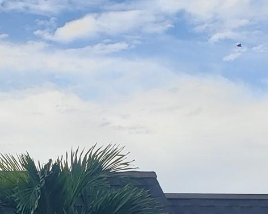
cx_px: 31
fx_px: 873
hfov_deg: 17.2
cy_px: 418
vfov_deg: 12.5
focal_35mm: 110
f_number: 2.4
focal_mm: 4.3
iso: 50
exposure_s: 1/604
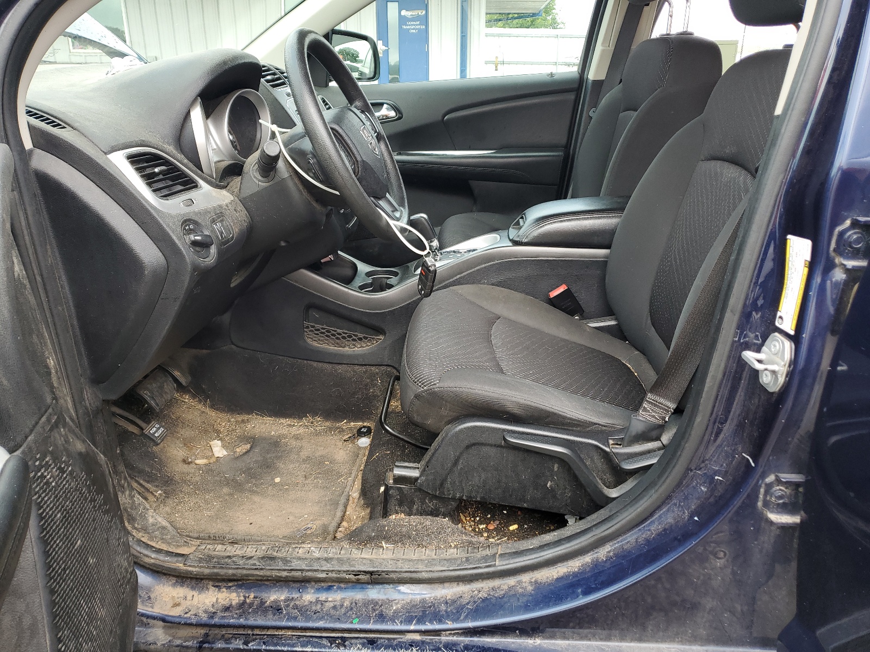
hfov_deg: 67.3
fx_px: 653
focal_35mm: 26
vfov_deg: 53.1
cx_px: 435
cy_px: 326
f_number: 1.5
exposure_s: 1/217
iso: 50
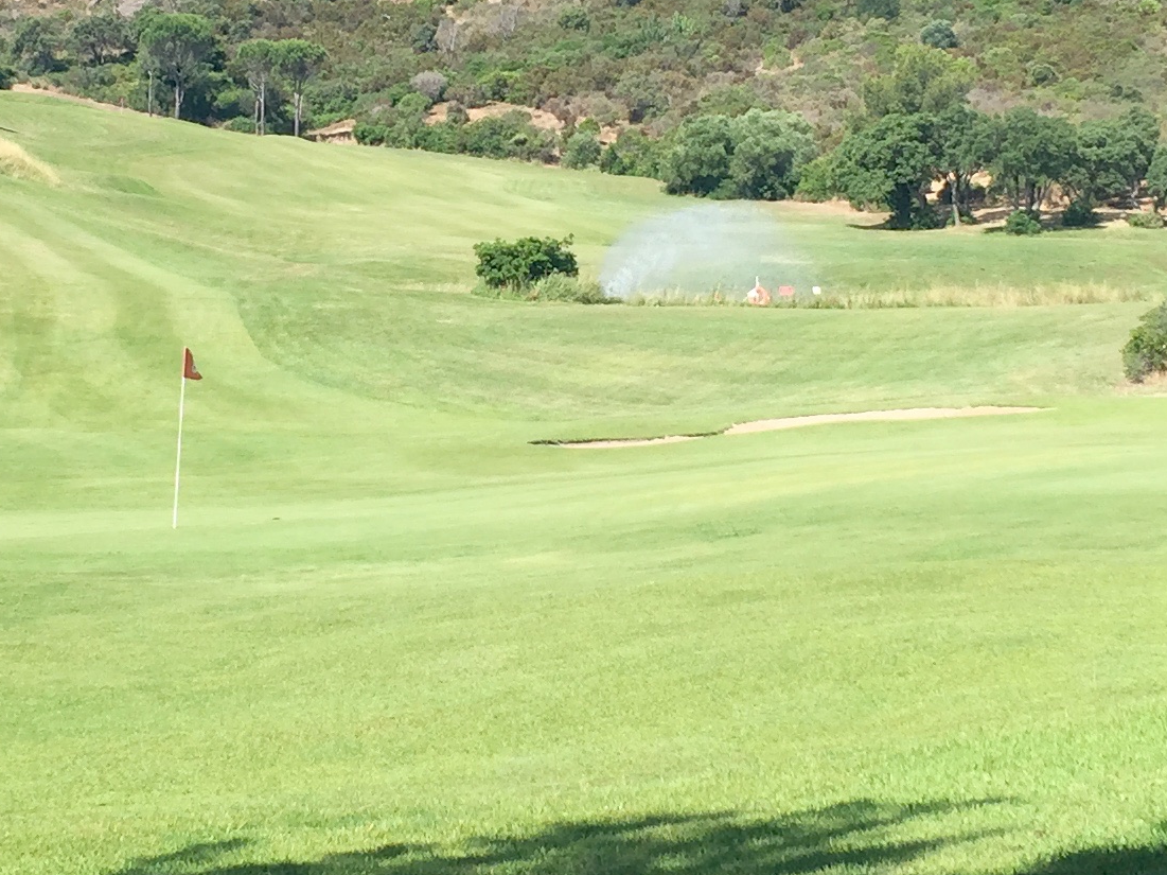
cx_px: 426
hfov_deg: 22.7
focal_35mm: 86
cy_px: 253
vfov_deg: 17.1
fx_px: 2898
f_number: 2.2
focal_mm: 4.15
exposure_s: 1/1199
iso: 32
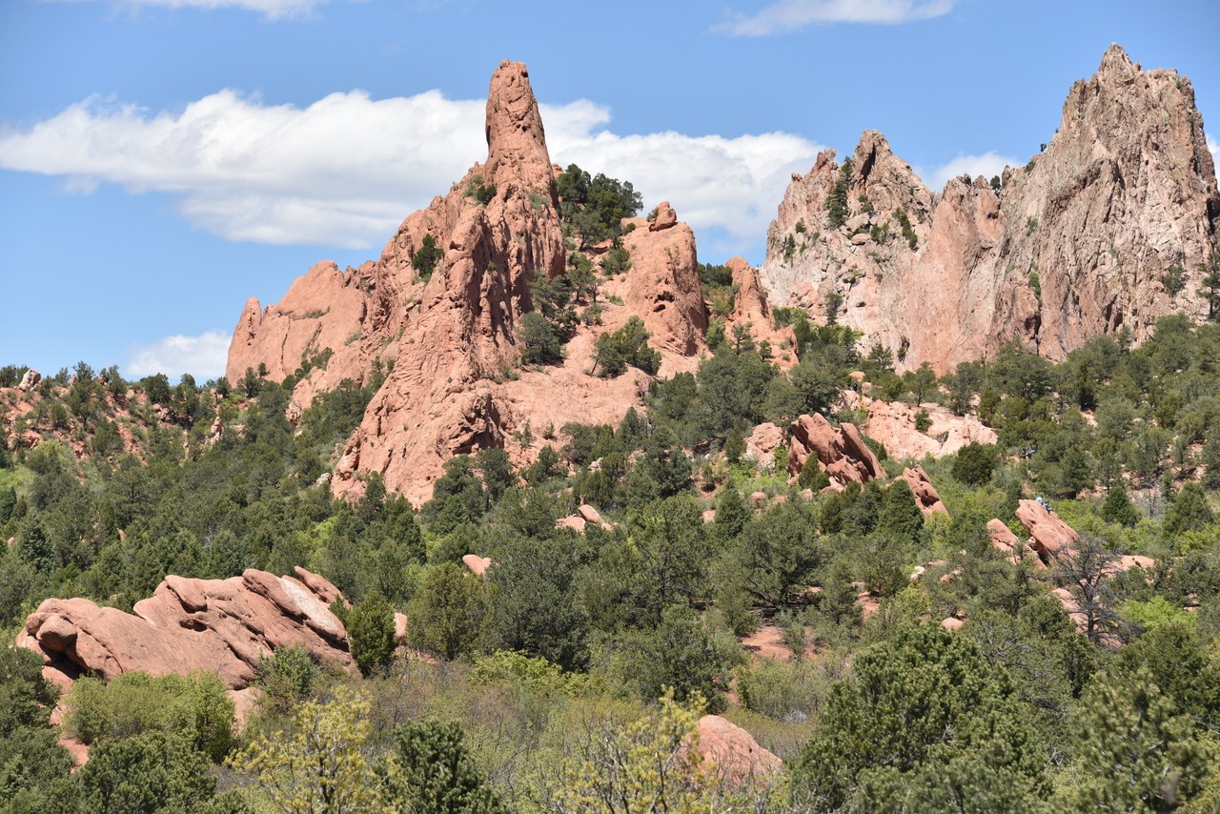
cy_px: 407
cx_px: 610
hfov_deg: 16.4
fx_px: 4237
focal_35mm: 125
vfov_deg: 11.0
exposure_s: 1/250
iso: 100
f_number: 8
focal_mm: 125
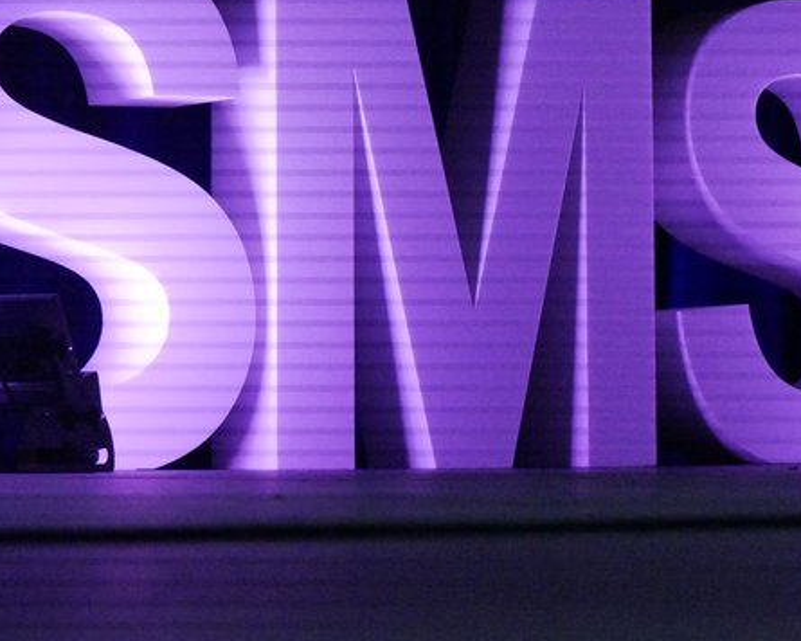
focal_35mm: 152
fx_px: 3603
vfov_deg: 10.1
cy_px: 182
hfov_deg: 12.7
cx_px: 520
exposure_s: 1/320
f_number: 5.6
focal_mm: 45
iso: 6400
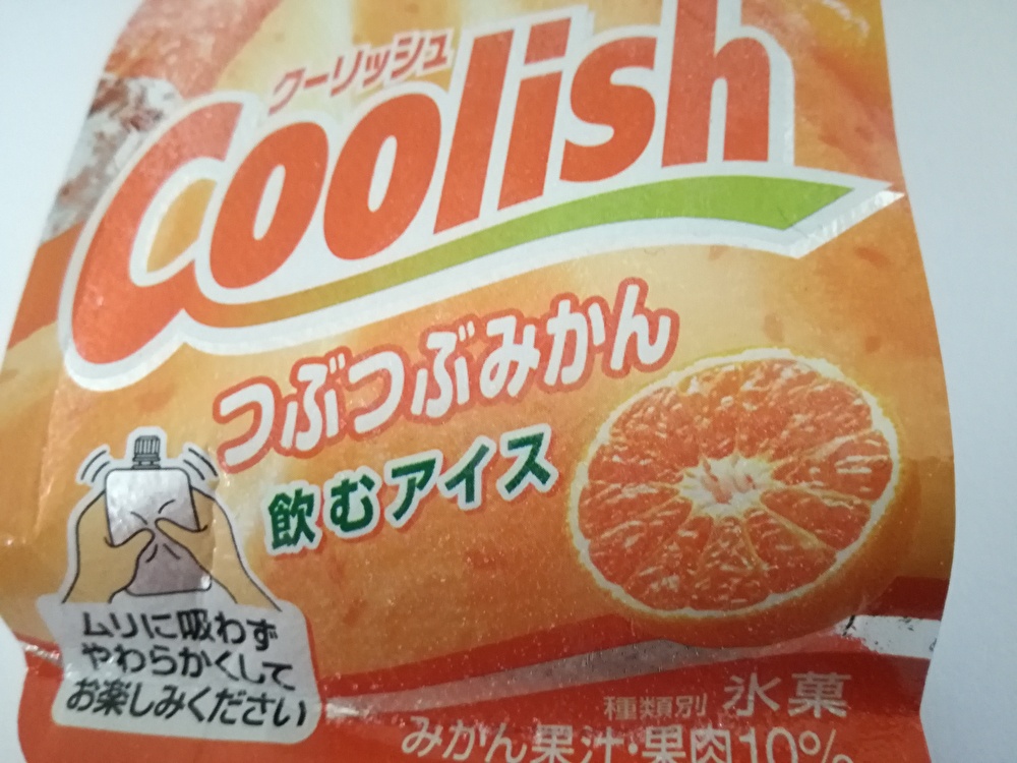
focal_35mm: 27
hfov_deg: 65.3
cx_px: 508
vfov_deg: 51.4
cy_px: 382
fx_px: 793
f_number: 2
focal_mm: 3.79
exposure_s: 1/16.7
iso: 800
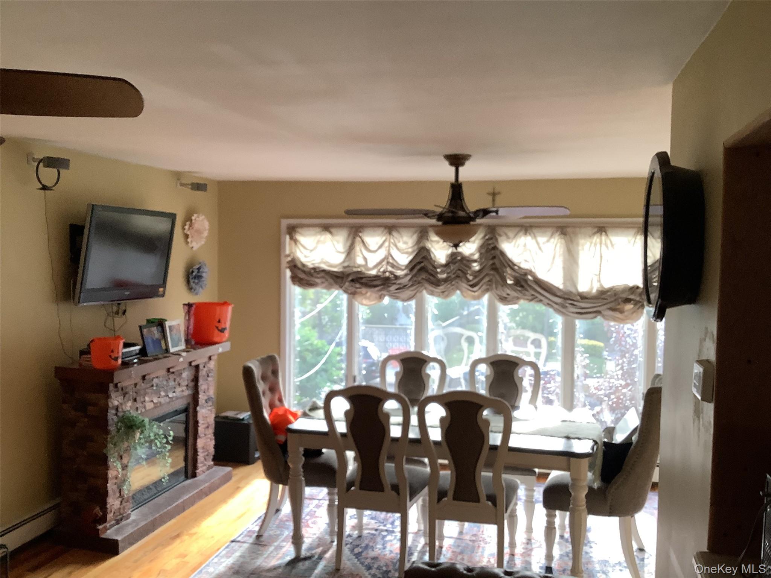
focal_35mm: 31
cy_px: 289
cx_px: 386
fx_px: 690
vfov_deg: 45.4
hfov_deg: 58.4
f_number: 2.4
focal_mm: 3.3
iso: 100
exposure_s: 1/100
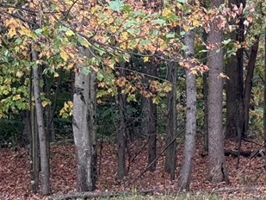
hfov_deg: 11.9
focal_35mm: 159
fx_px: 1222
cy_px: 53
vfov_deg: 9.3
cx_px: 388
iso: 80
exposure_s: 1/122
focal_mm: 6.76
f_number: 1.78
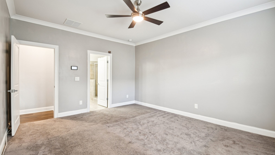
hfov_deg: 95.9
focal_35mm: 17
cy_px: 80
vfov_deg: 63.9
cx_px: 136
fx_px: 124
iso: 400
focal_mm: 16
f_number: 8
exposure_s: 1/8
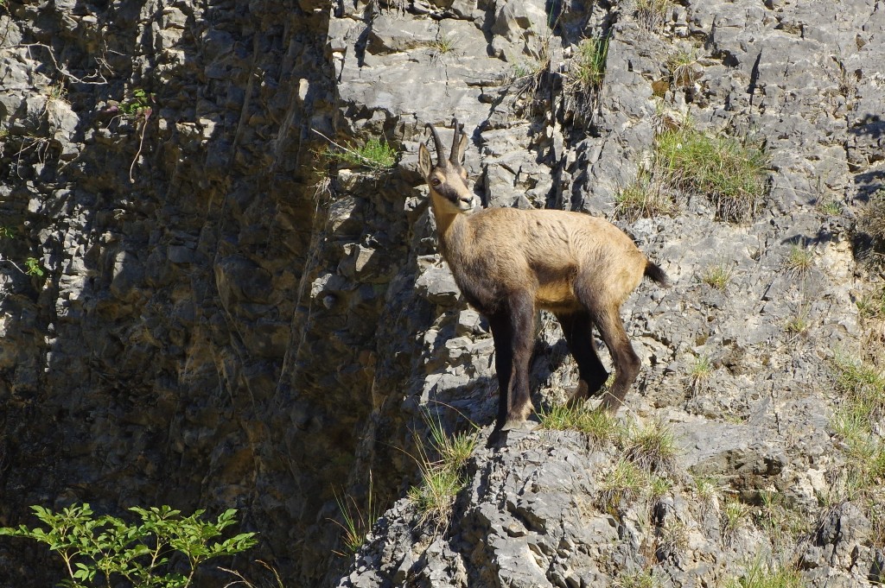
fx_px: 16580
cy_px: 294
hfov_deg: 3.1
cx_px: 442
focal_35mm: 675
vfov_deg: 2.0
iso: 400
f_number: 5.6
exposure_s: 1/750
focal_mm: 450
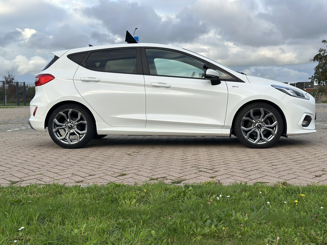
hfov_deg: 39.7
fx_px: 453
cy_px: 122
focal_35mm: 48
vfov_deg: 30.3
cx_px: 164
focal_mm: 6.86
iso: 80
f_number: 1.78
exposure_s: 1/1992
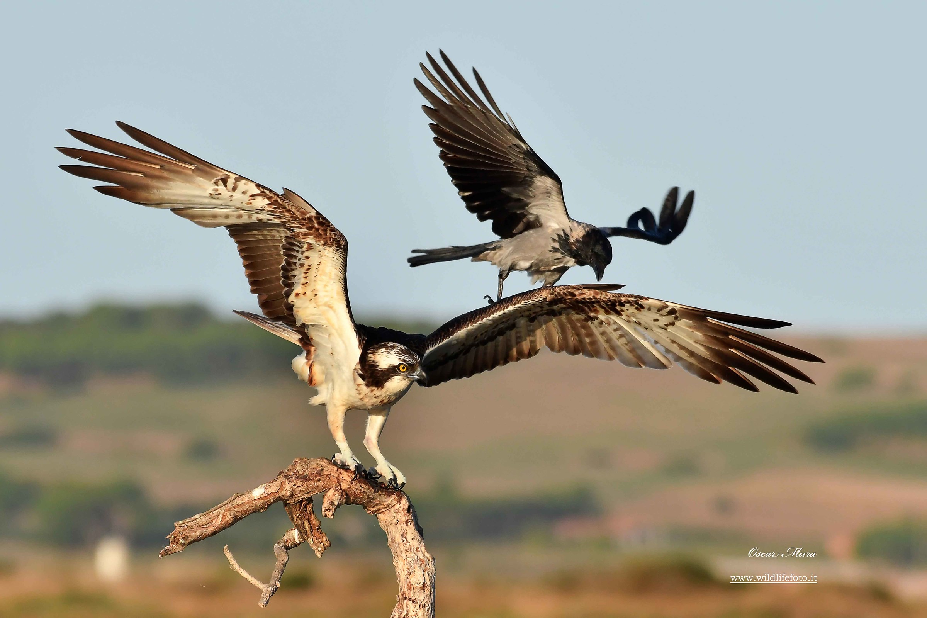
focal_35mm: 420
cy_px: 309
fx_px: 10814
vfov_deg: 3.3
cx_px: 464
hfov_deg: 4.9
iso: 500
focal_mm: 280
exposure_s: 1/2000
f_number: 6.3
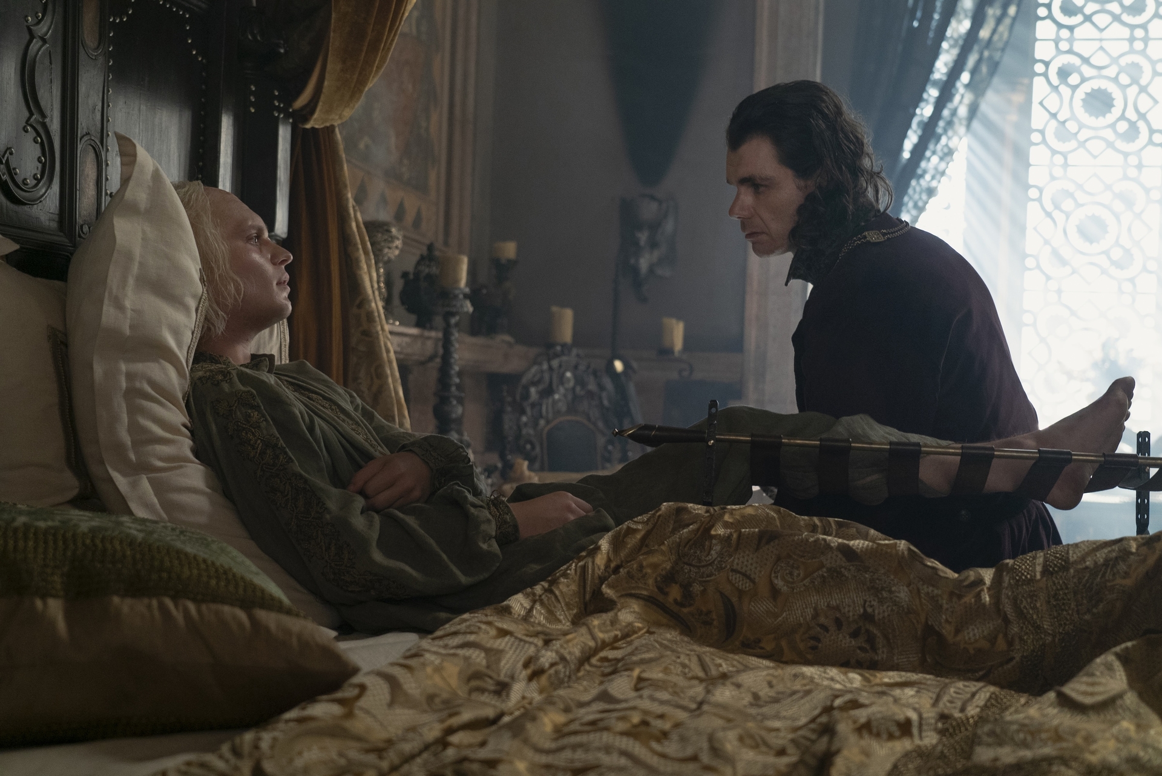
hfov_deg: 45.4
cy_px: 388
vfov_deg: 31.2
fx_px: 1389
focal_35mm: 43
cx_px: 581
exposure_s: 1/30
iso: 2500
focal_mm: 43
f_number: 4
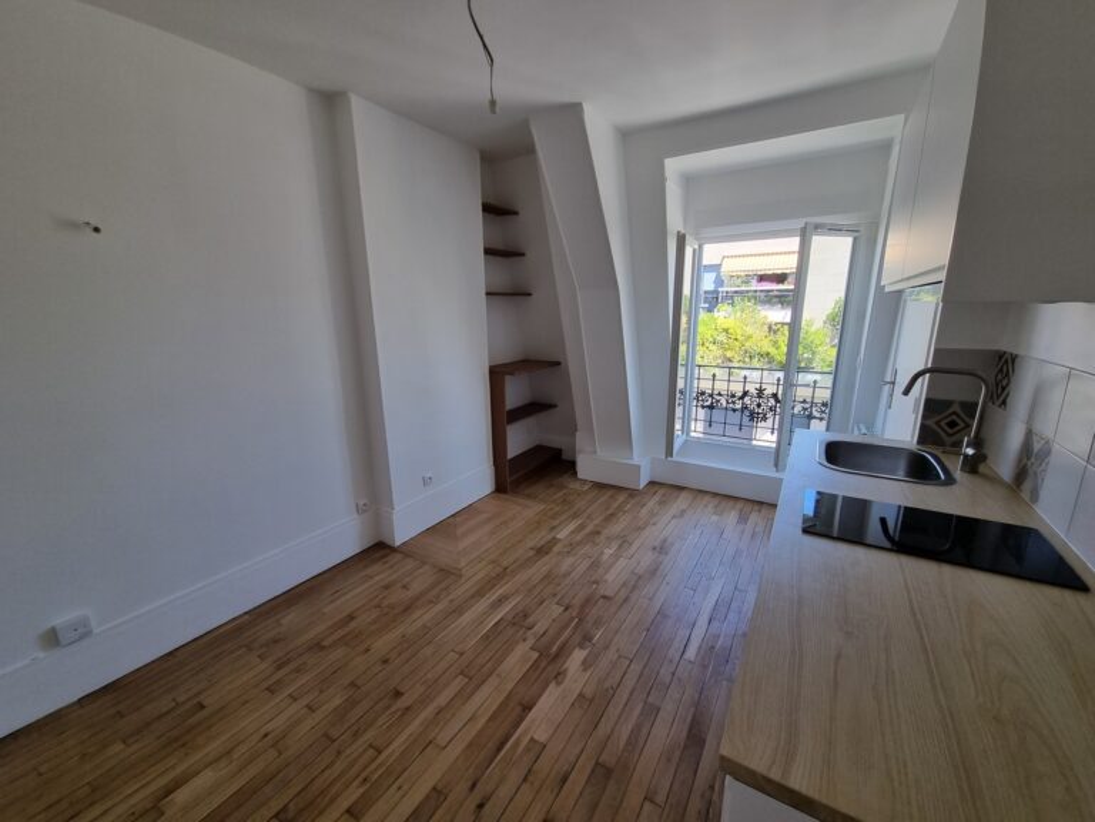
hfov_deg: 106.2
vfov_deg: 89.9
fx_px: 411
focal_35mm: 13
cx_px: 548
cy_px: 411
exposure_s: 1/142
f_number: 2.2
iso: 50
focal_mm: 2.2
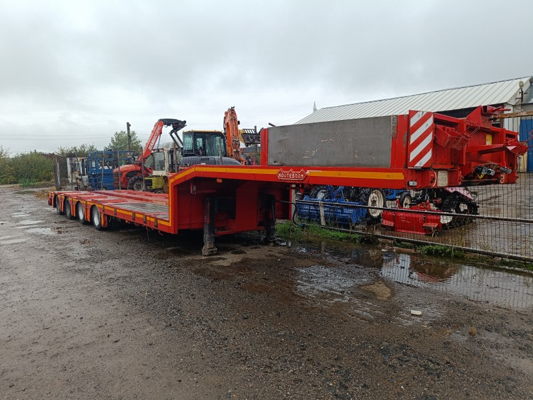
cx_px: 266
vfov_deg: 56.8
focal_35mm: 24
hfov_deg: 71.6
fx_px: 370
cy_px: 200
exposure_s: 1/115
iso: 52
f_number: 1.88
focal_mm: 5.59
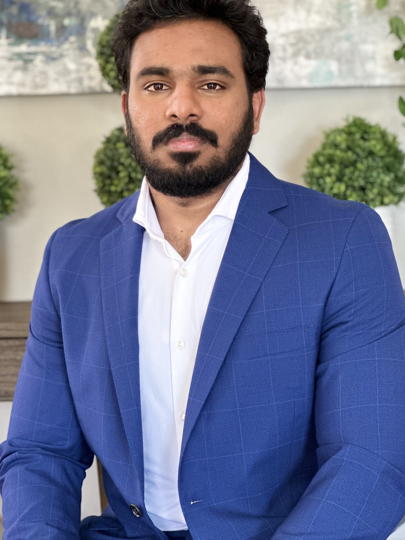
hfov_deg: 14.6
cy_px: 236
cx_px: 173
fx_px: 1576
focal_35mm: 101
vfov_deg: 19.4
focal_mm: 9
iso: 320
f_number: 2.8
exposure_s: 1/30
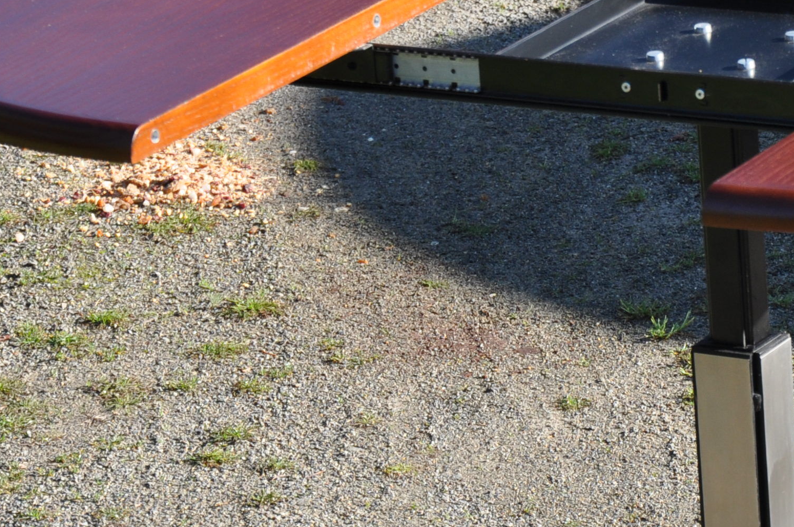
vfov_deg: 4.9
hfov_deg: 7.3
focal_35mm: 281
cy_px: 284
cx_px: 758
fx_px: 6189
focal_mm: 66
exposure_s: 1/250
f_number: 8
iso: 200
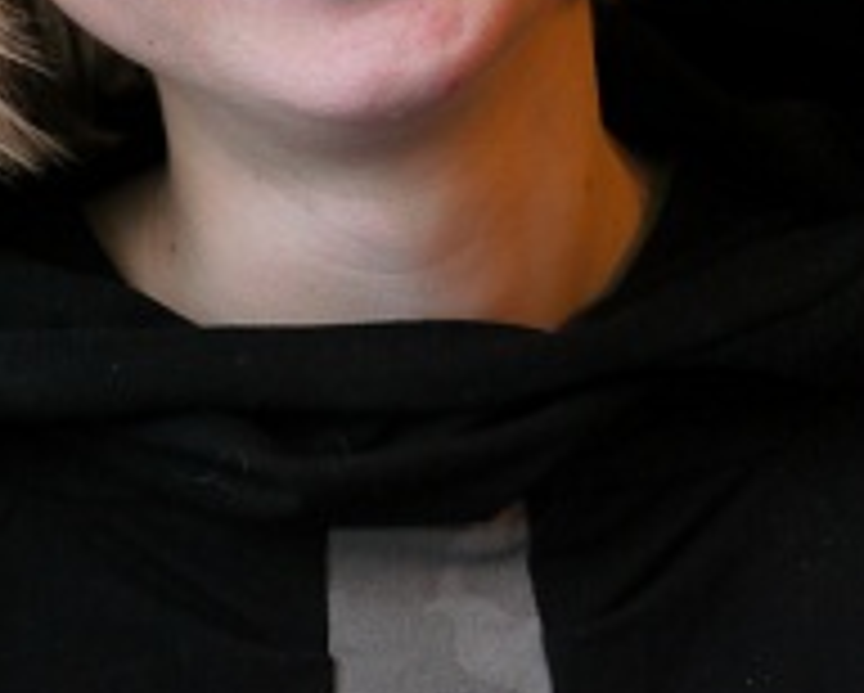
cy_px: -104
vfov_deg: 5.7
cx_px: 234
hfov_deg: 7.1
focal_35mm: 272
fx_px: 6962
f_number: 5.7
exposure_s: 1/60
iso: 800
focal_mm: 67
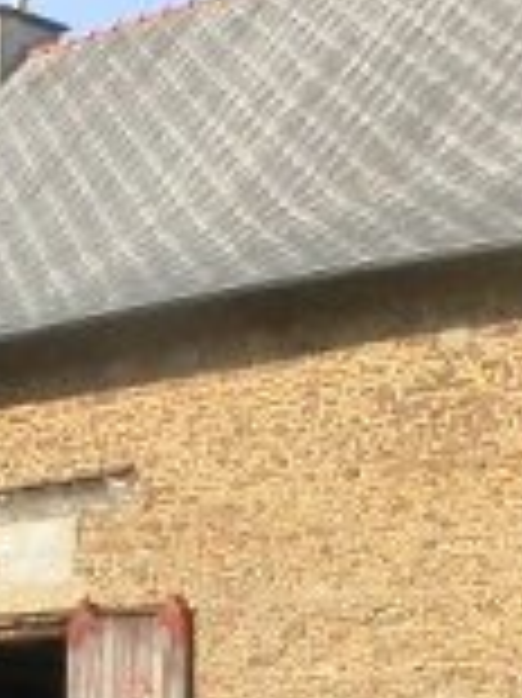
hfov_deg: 8.9
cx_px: 324
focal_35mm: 167
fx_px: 3362
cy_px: 558
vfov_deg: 11.8
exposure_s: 1/262
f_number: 6.7
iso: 100
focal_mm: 7.85
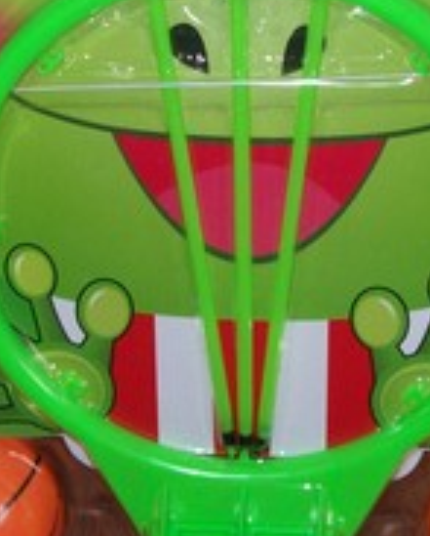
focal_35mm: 92
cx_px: 263
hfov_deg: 16.7
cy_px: 146
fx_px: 1460
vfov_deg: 20.6
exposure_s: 1/64
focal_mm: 6
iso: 80
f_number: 2.7
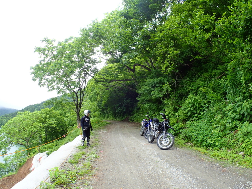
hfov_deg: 69.4
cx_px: 126
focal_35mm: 25
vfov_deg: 54.9
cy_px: 94
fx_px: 182
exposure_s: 1/125
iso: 100
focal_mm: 4.5
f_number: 2.8
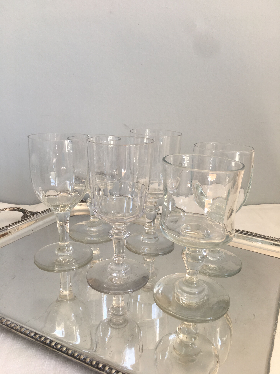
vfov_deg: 61.7
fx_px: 313
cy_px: 187
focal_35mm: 29
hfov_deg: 48.2
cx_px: 140
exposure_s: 1/50
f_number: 2.2
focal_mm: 4.15
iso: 25
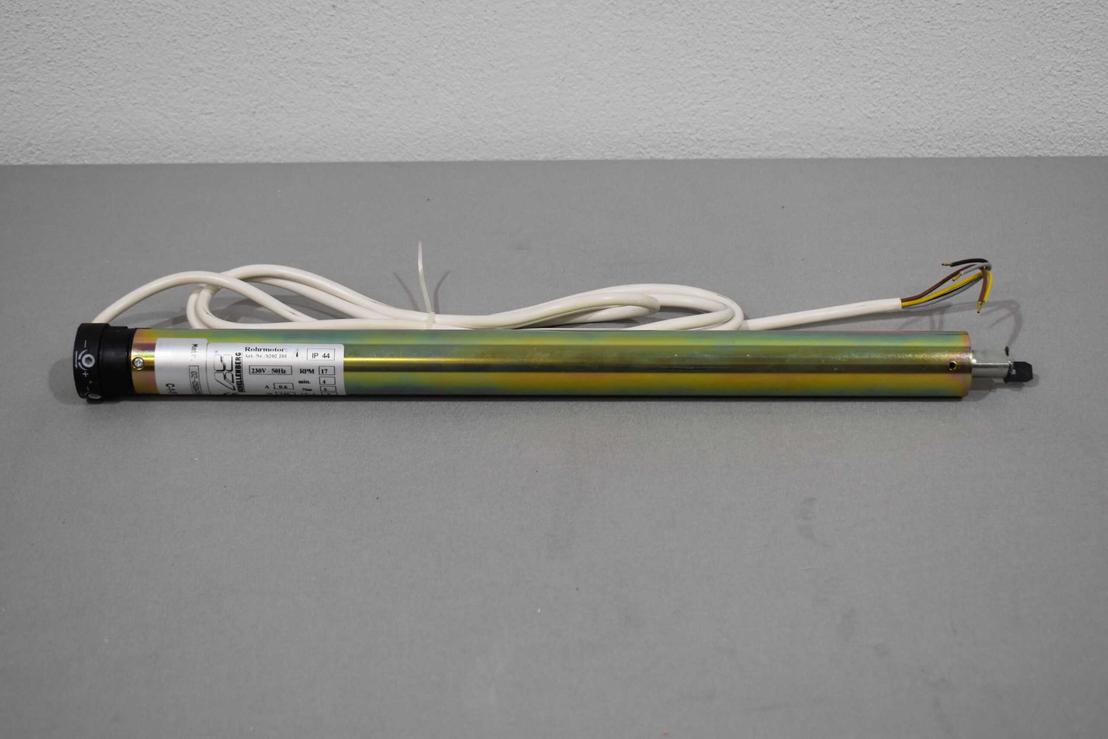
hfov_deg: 33.4
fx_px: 1847
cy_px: 370
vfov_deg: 22.6
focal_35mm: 60
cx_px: 554
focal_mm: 40
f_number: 5.6
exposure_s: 1/125
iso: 400
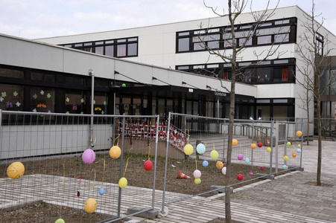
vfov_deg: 30.5
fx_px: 410
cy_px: 112
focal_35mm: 44
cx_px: 168
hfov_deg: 44.5
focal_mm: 44
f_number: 11
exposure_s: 1/160
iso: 500
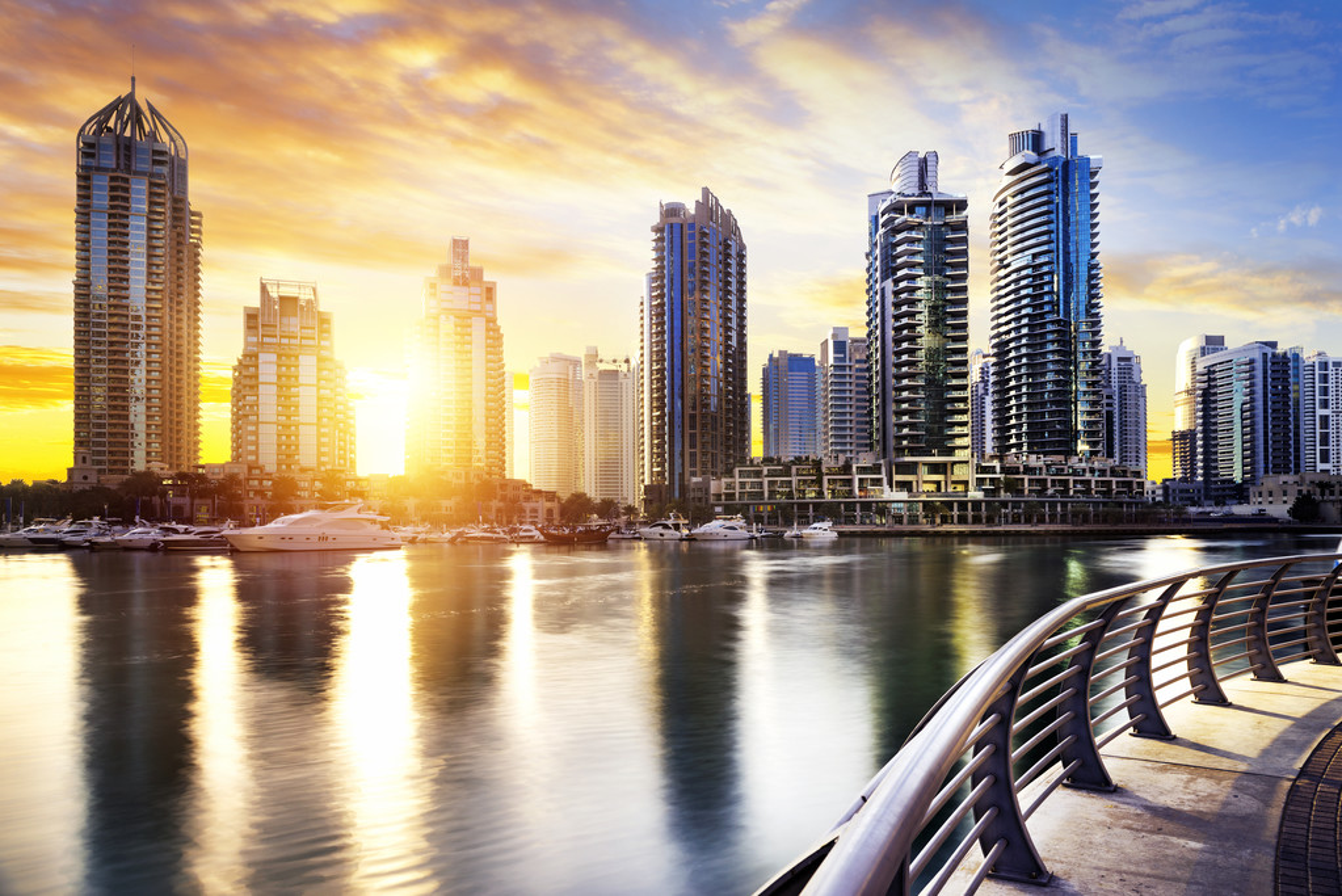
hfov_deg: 73.7
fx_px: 895
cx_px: 671
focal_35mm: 24
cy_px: 448
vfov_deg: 53.2
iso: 80
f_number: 11
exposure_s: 20
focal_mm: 24
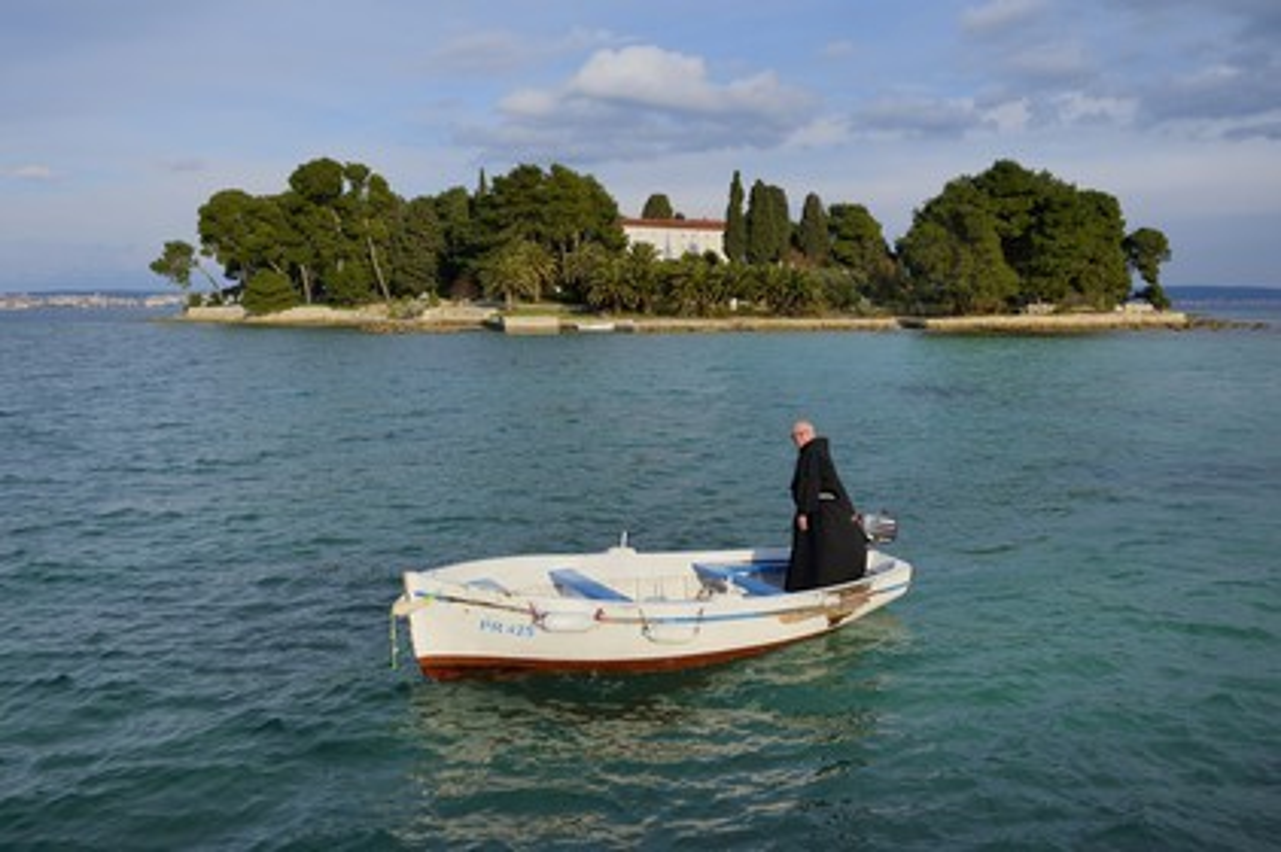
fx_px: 1031
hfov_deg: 63.7
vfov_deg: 44.9
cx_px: 640
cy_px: 426
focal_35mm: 29
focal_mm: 29
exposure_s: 1/400
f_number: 9
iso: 200
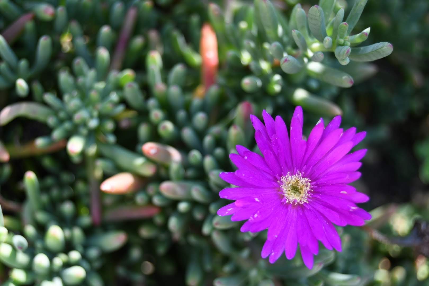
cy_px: 143
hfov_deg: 24.8
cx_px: 214
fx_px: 977
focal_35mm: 82
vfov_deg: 16.7
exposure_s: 1/125
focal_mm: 55
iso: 200
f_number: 5.6
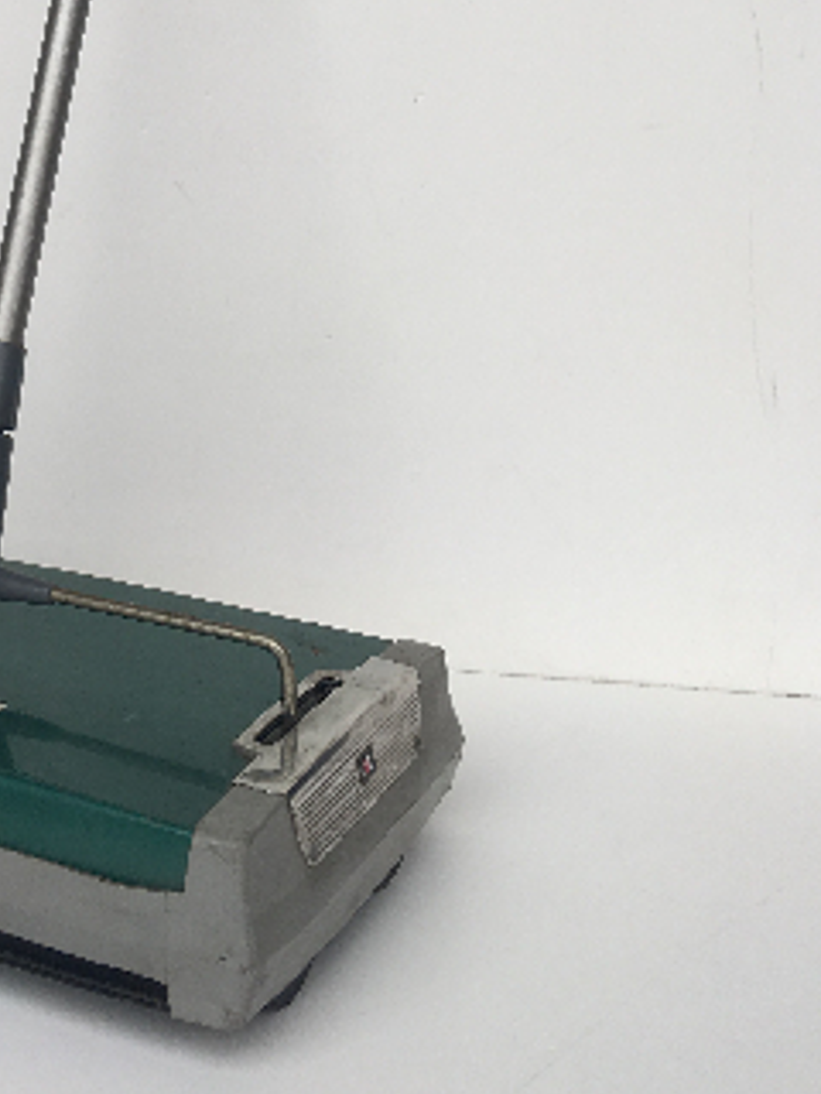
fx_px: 1834
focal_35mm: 58
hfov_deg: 24.3
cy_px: 7
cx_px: 44
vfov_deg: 30.9
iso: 25
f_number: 2.2
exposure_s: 1/366
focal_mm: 4.15
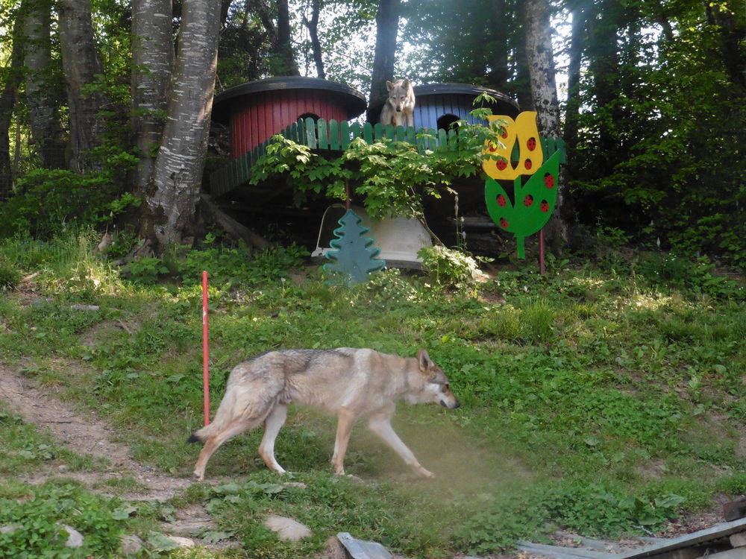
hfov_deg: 35.5
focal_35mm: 54
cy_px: 280
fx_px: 1164
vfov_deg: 27.0
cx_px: 373
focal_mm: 9.7
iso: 500
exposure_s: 1/250
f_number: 4.6
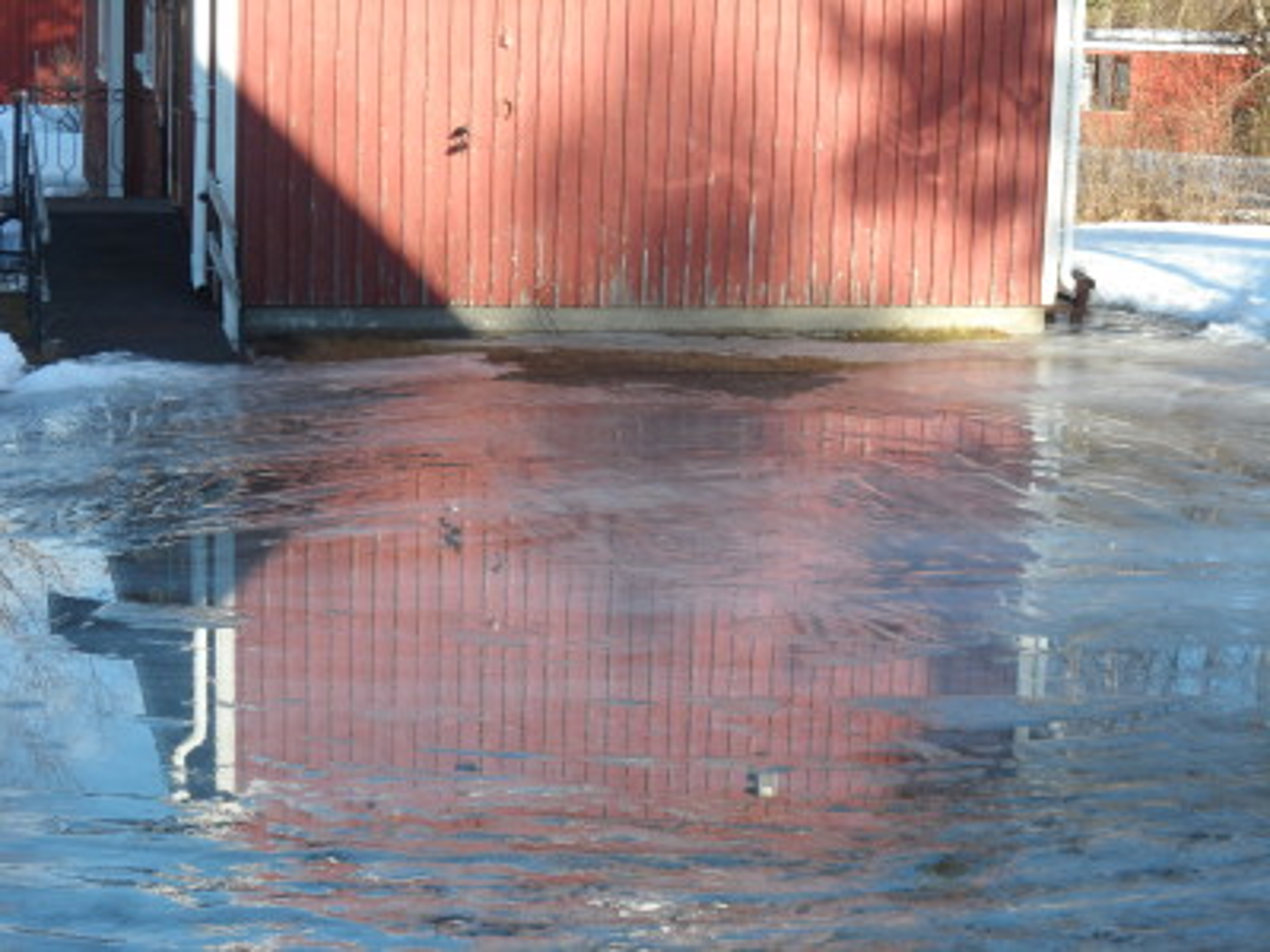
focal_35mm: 70
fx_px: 2568
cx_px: 635
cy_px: 476
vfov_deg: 21.0
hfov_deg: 27.8
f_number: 4.6
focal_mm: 12.8
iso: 80
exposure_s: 1/125
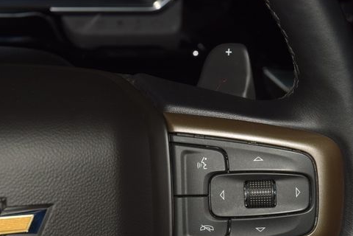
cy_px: 153
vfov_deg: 9.8
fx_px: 1373
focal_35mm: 140
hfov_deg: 14.6
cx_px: 234
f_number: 8
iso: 100
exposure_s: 1/125
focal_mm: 70
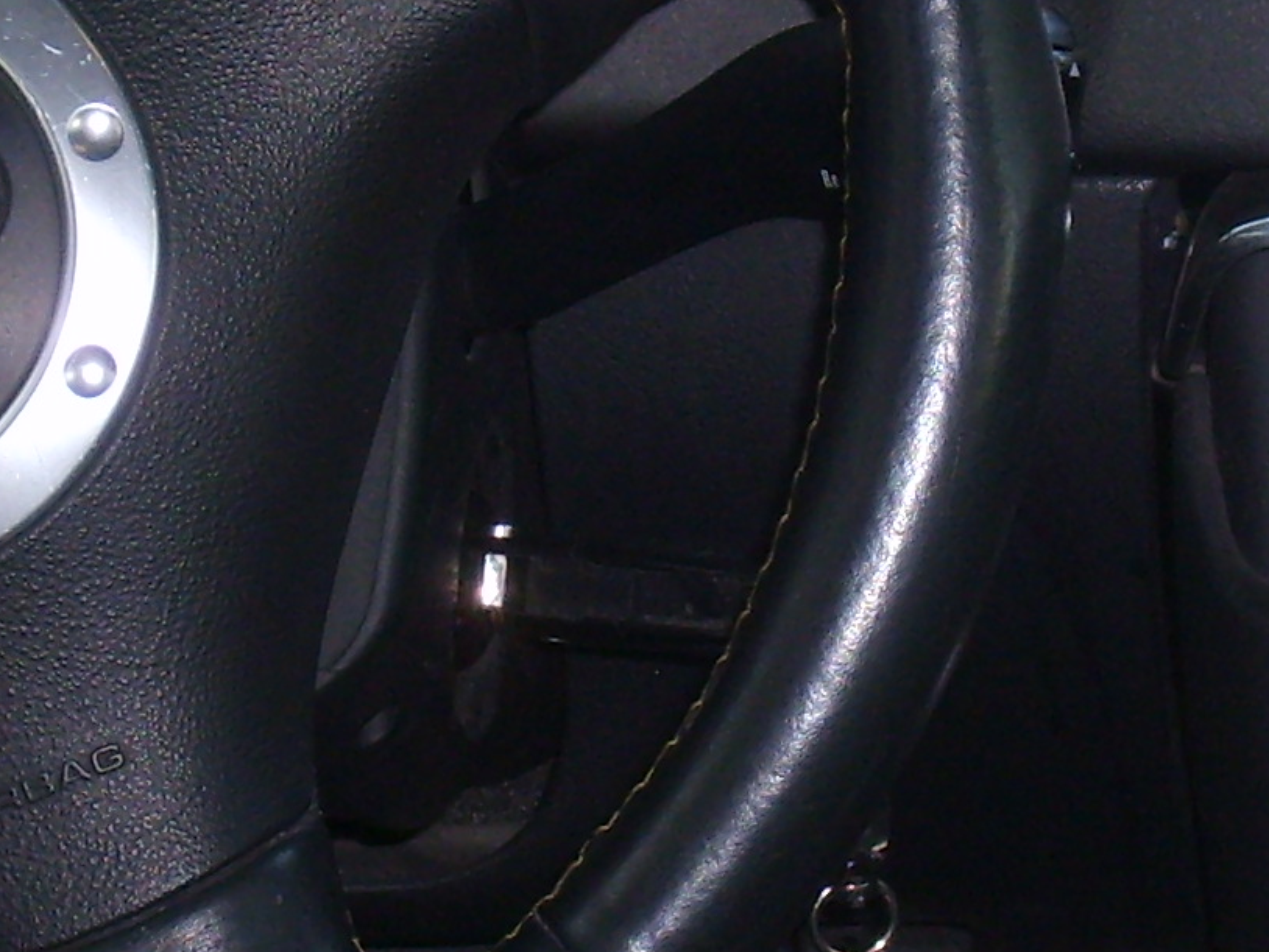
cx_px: 879
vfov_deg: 7.0
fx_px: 7737
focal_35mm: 211
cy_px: 282
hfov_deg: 9.4
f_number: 3.6
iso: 100
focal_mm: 10.3
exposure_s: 1/60
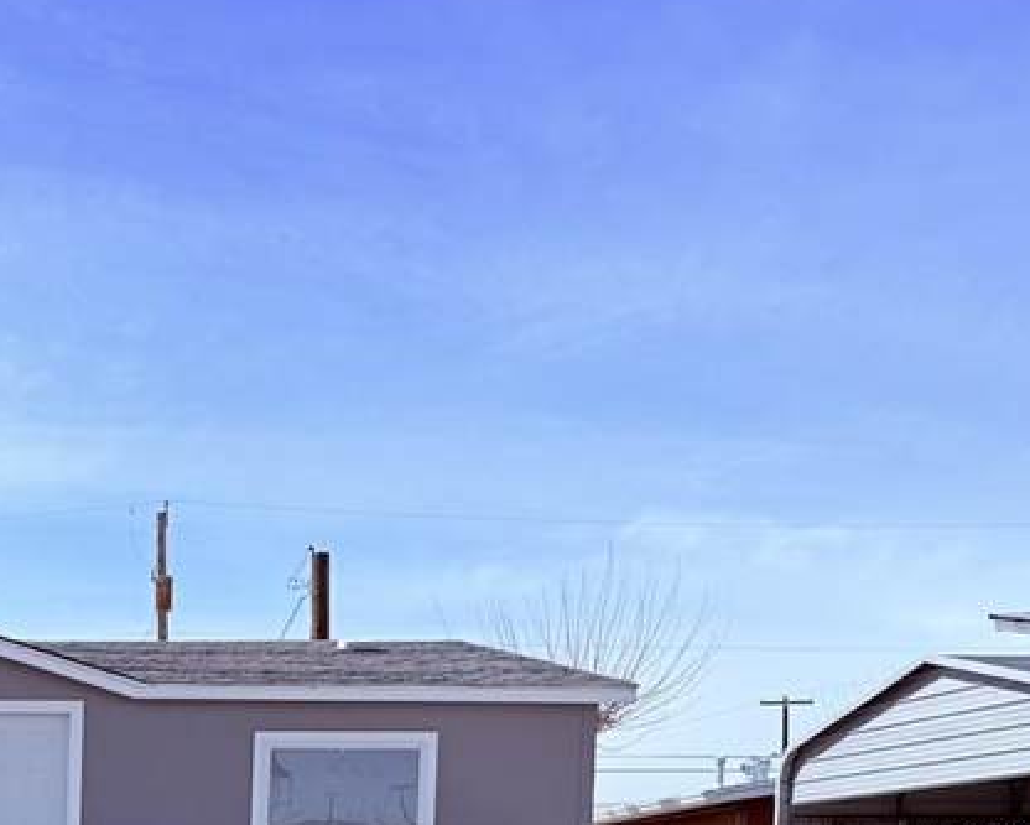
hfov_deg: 23.7
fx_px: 2195
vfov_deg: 19.8
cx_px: -250
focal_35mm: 72
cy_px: 1036
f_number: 1.78
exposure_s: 1/8130
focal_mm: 6.76
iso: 80
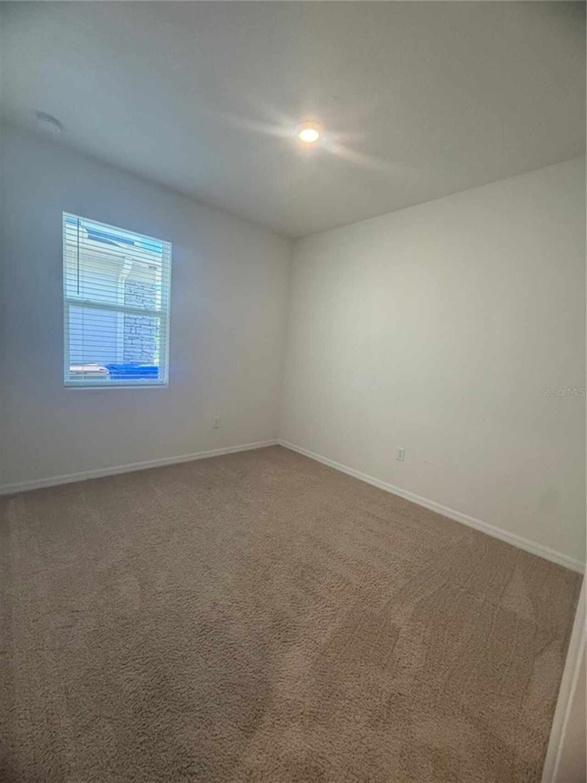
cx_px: 294
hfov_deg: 85.7
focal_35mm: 14
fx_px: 316
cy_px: 392
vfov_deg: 102.1
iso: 320
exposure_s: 1/120
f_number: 2.2
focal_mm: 2.22
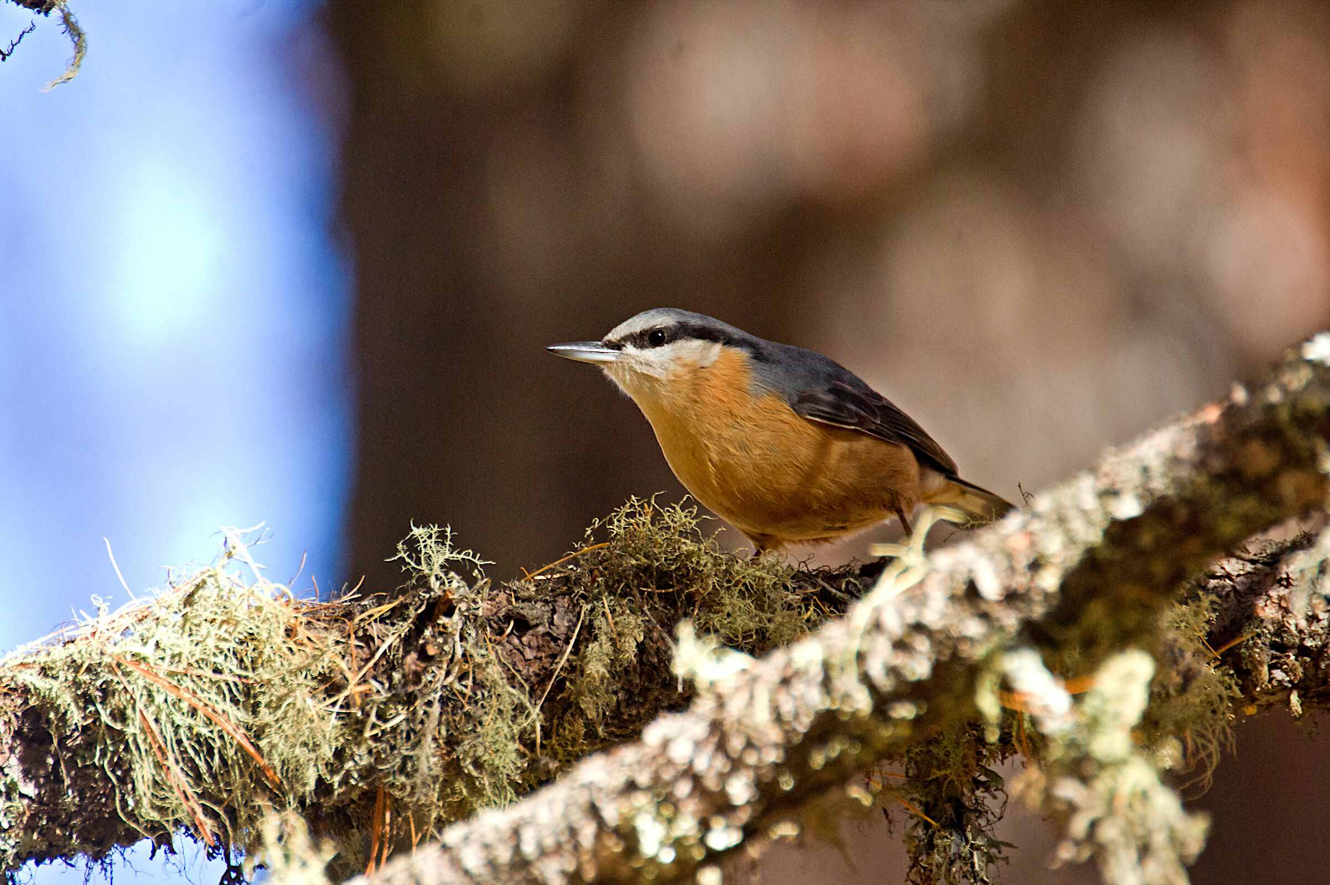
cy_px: 442
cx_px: 665
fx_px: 27690
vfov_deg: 1.8
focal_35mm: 750
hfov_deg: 2.8
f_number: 6.3
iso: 1600
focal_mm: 500
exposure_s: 1/640
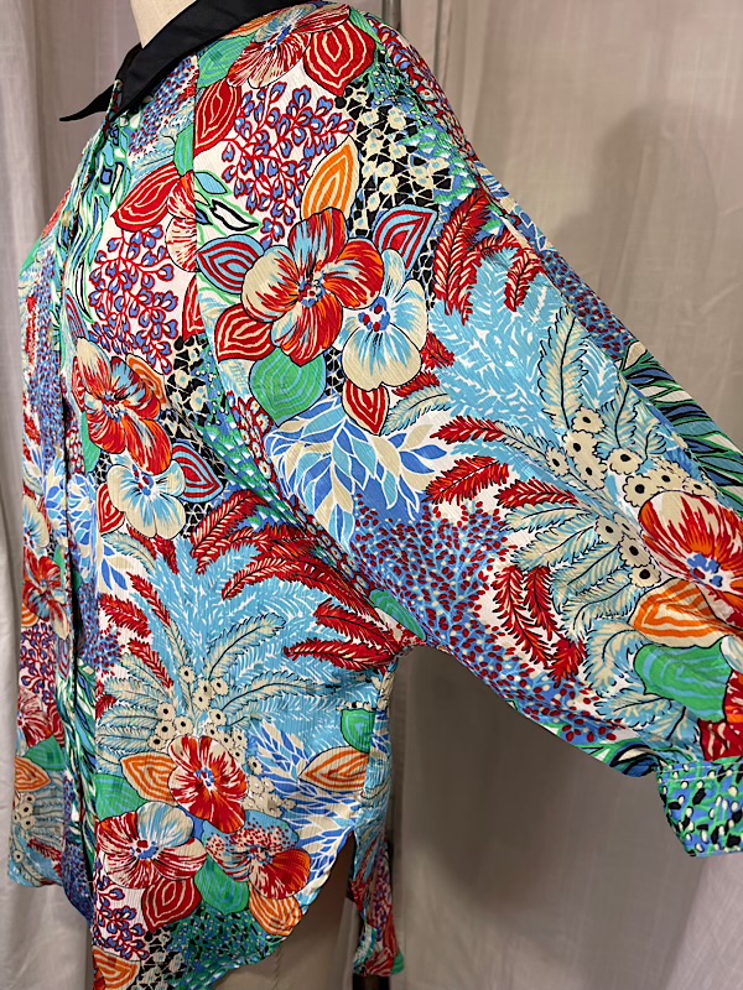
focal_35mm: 25
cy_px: 495
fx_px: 715
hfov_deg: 54.9
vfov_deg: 69.4
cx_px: 372
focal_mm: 5.1
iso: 32
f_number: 1.6
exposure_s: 1/198
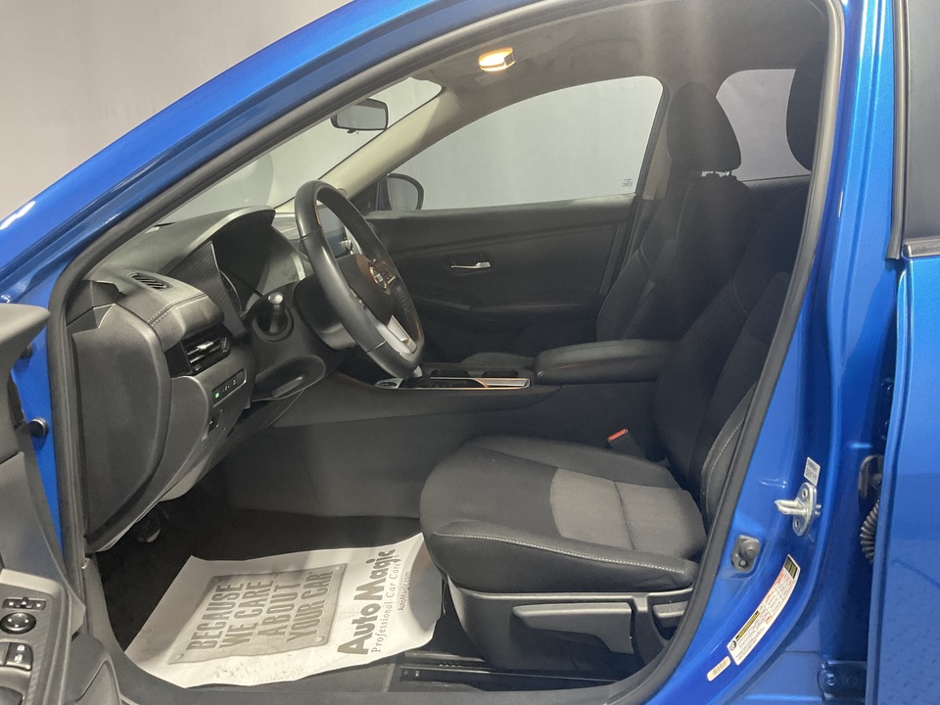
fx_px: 787
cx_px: 470
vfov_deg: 48.2
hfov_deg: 61.7
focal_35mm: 29
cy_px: 352
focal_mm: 3
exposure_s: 1/60
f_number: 1.8
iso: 160
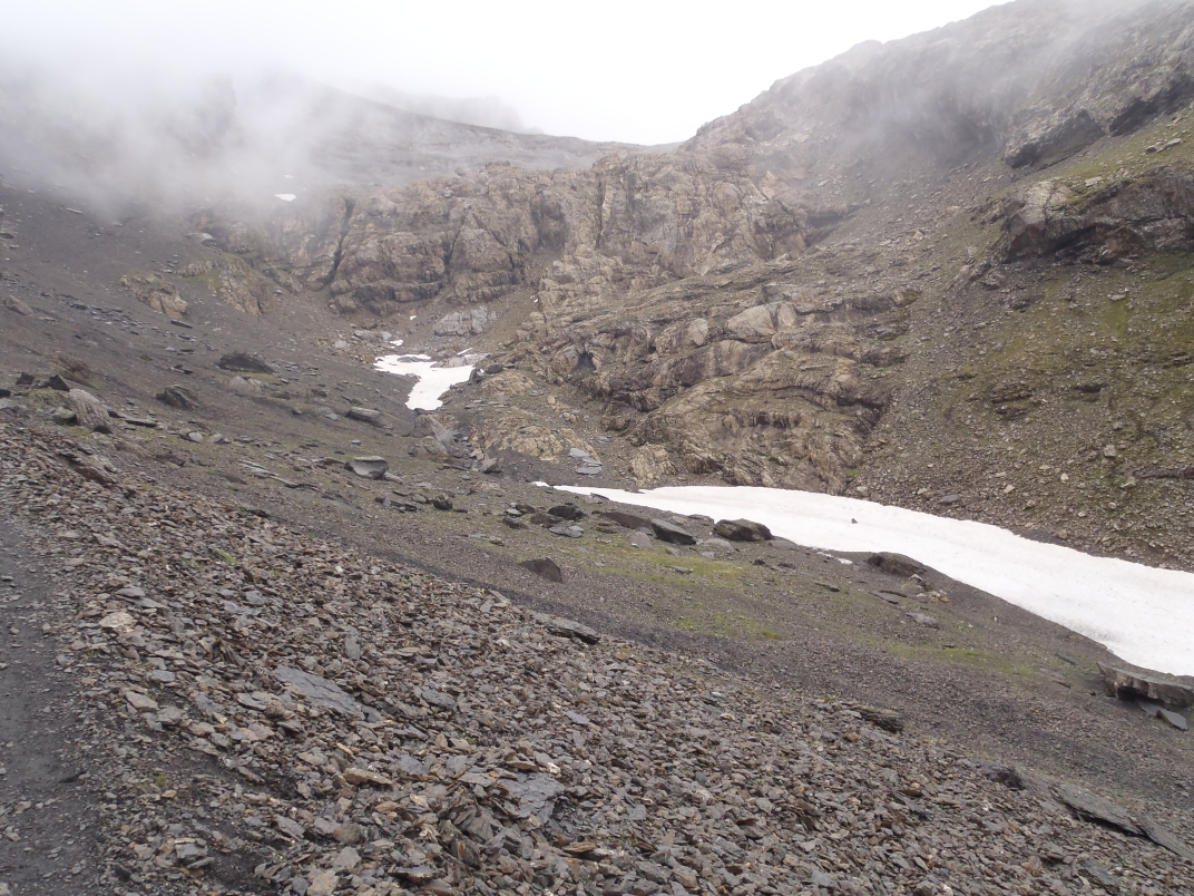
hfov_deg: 63.4
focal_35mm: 28
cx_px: 597
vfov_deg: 49.7
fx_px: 966
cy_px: 448
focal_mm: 5
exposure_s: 1/125
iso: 80
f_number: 4.5
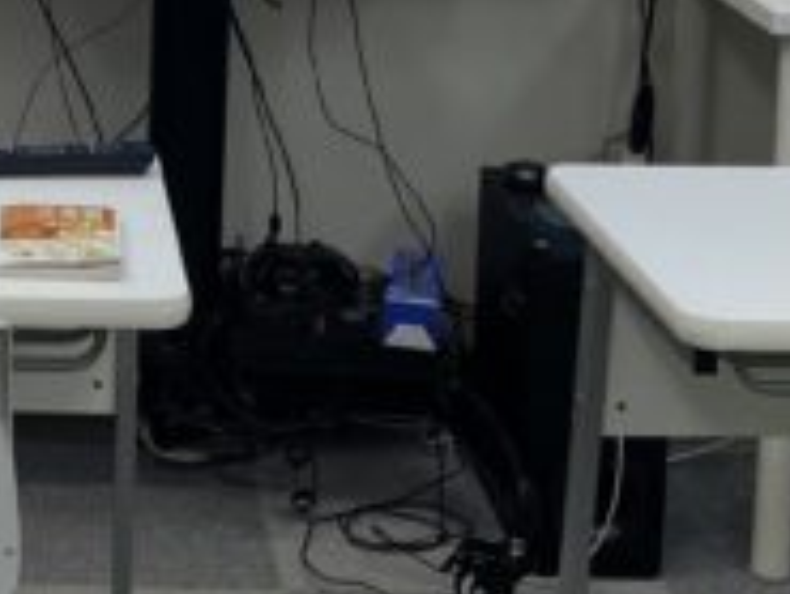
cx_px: -51
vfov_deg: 13.3
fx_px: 2466
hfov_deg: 17.6
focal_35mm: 108
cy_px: -154
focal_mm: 4.25
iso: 80
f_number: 1.8
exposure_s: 1/120
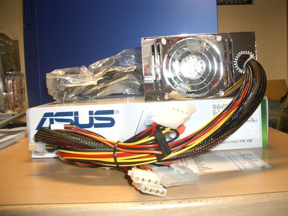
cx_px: 144
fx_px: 291
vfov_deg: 40.7
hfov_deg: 52.6
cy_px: 108
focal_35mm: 35
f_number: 2.6
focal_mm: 5.8
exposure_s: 1/40
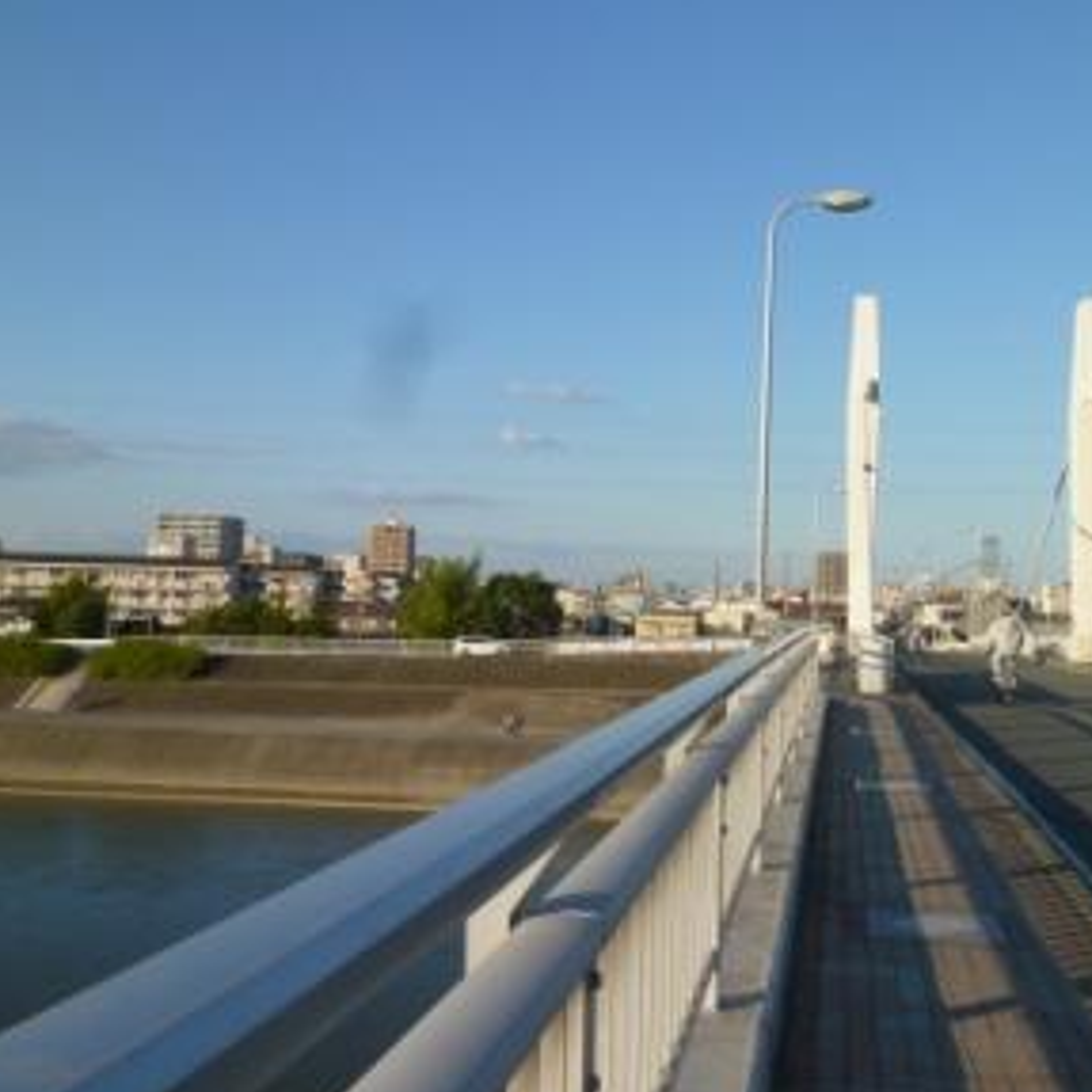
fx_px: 1428
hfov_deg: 41.4
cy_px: 556
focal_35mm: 40
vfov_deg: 41.9
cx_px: 712
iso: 80
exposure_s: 1/400
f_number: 5
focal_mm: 5.1
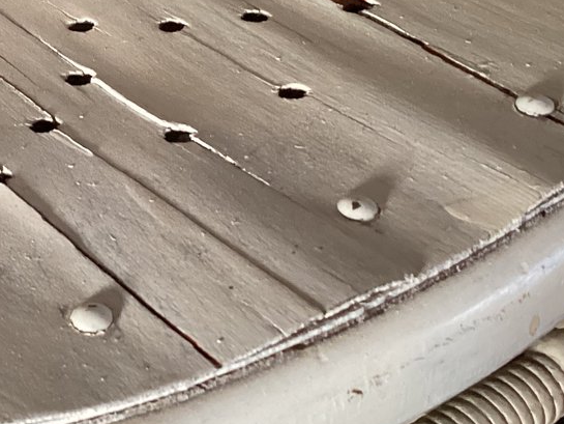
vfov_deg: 17.0
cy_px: 62
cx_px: -63
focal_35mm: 86
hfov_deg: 21.5
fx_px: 1402
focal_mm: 3.3
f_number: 2.4
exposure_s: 1/50
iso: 250
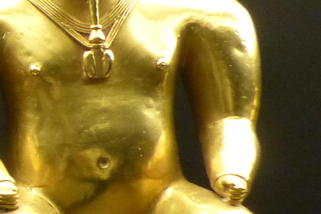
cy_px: 98
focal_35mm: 121
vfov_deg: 11.3
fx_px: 1079
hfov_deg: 14.9
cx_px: -249
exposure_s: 1/5
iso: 400
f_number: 2.8
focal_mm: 4.5
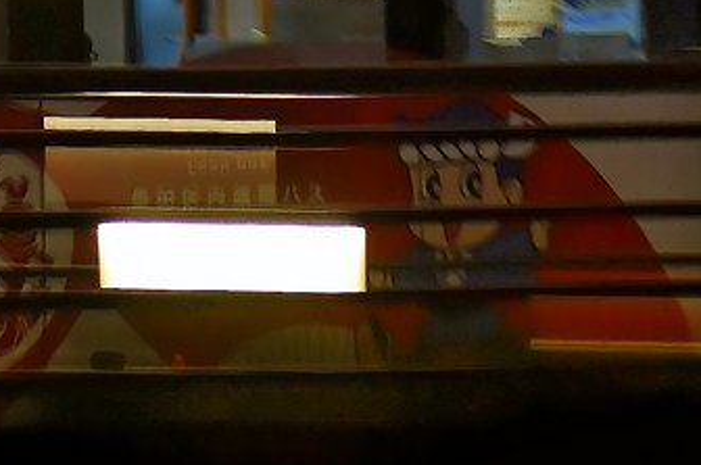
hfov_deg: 4.1
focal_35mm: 509
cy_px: -119
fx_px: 9897
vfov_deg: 2.7
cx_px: 404
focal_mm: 70
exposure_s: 1/13
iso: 200
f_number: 2.8
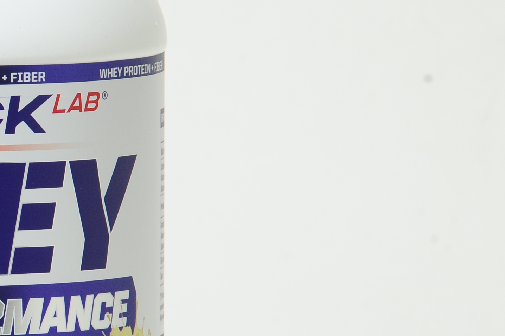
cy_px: 229
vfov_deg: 2.8
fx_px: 6856
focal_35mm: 489
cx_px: -103
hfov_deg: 4.2
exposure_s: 1/160
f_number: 13
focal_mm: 165
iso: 800
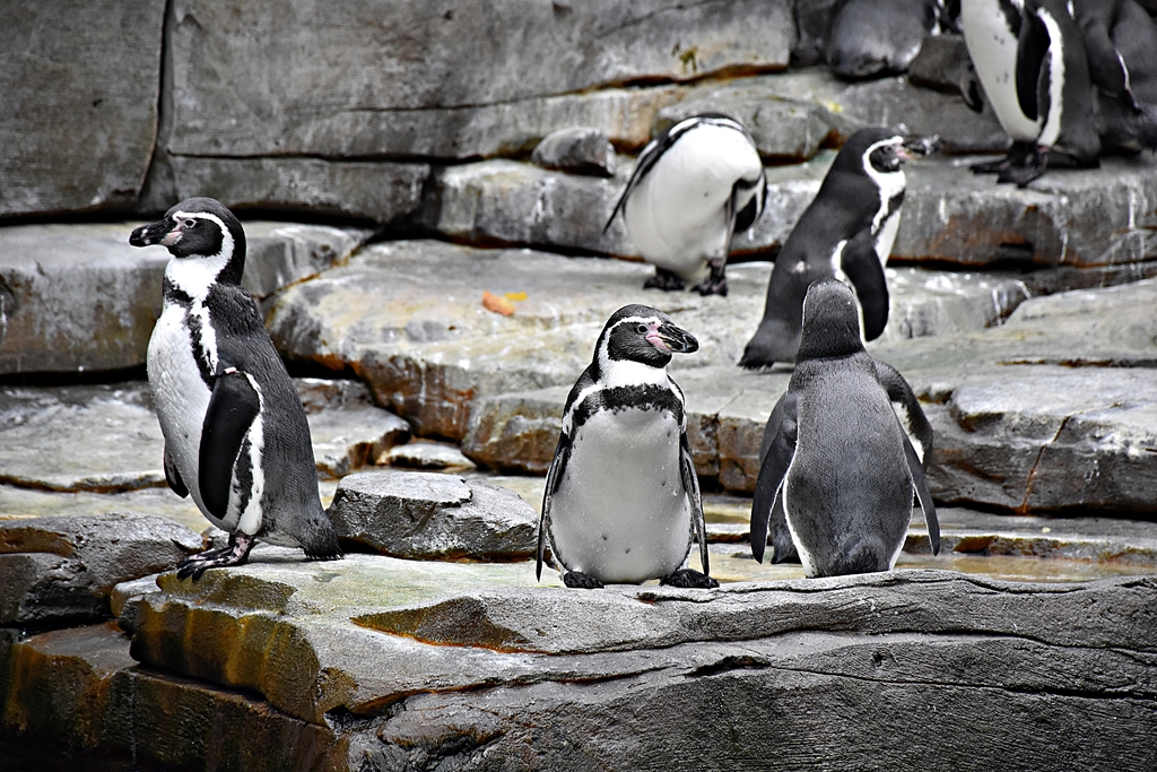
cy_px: 386
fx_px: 6750
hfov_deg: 9.8
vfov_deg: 6.5
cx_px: 578
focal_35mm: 210
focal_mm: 140
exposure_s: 1/500
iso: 1600
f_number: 5.6
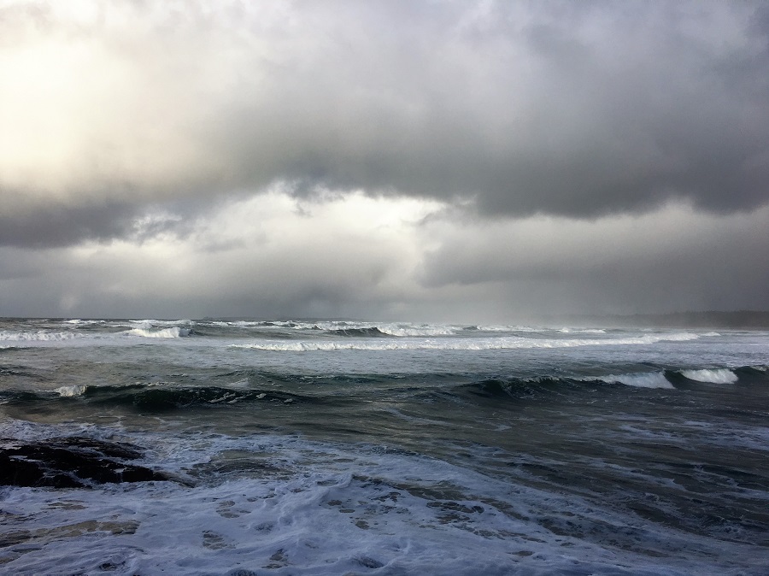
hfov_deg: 61.7
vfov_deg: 48.2
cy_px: 288
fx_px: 644
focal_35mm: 29
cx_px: 384
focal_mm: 4.15
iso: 25
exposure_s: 1/1538
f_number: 2.2
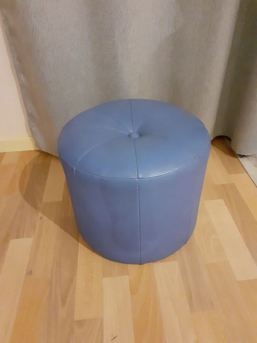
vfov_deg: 65.3
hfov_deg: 51.4
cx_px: 128
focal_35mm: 27
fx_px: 267
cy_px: 172
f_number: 1.9
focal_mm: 3.6
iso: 800
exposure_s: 1/20
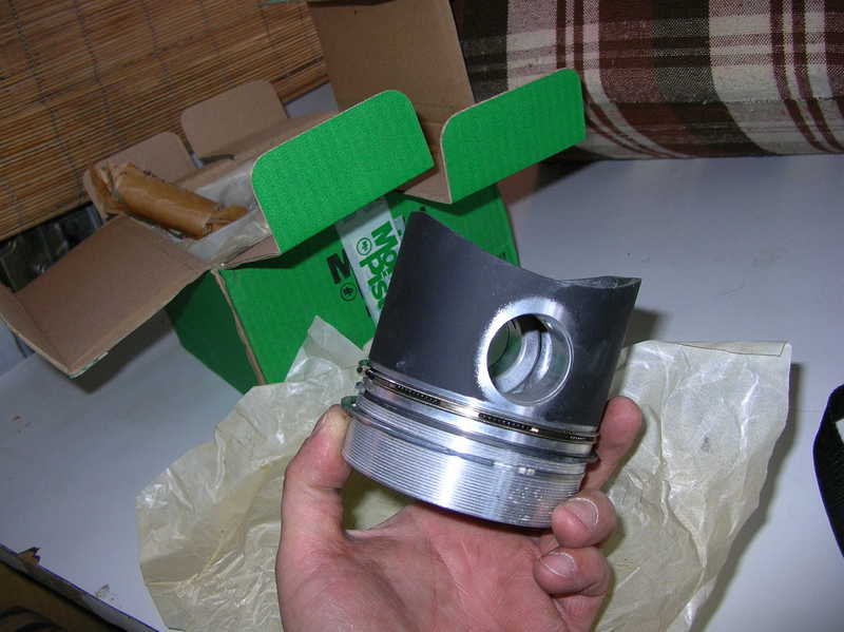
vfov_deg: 39.6
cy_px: 316
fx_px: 877
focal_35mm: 36
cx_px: 422
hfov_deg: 51.4
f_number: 2.7
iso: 50
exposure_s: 1/60.1
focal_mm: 6
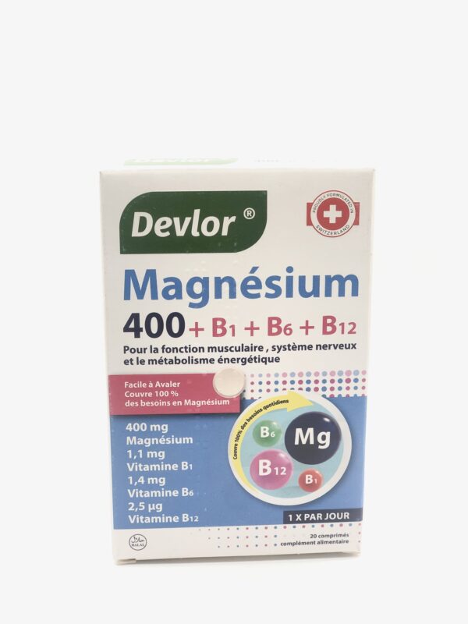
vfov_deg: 36.8
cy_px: 312
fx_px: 937
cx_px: 234
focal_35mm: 52
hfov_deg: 28.0
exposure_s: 1/55
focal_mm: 6
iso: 20
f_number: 2.4
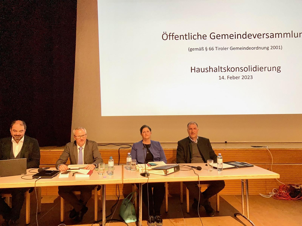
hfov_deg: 63.4
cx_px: 151
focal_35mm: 28
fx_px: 244
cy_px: 113
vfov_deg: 49.7
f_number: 1.8
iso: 250
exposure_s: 1/60
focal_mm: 3.99
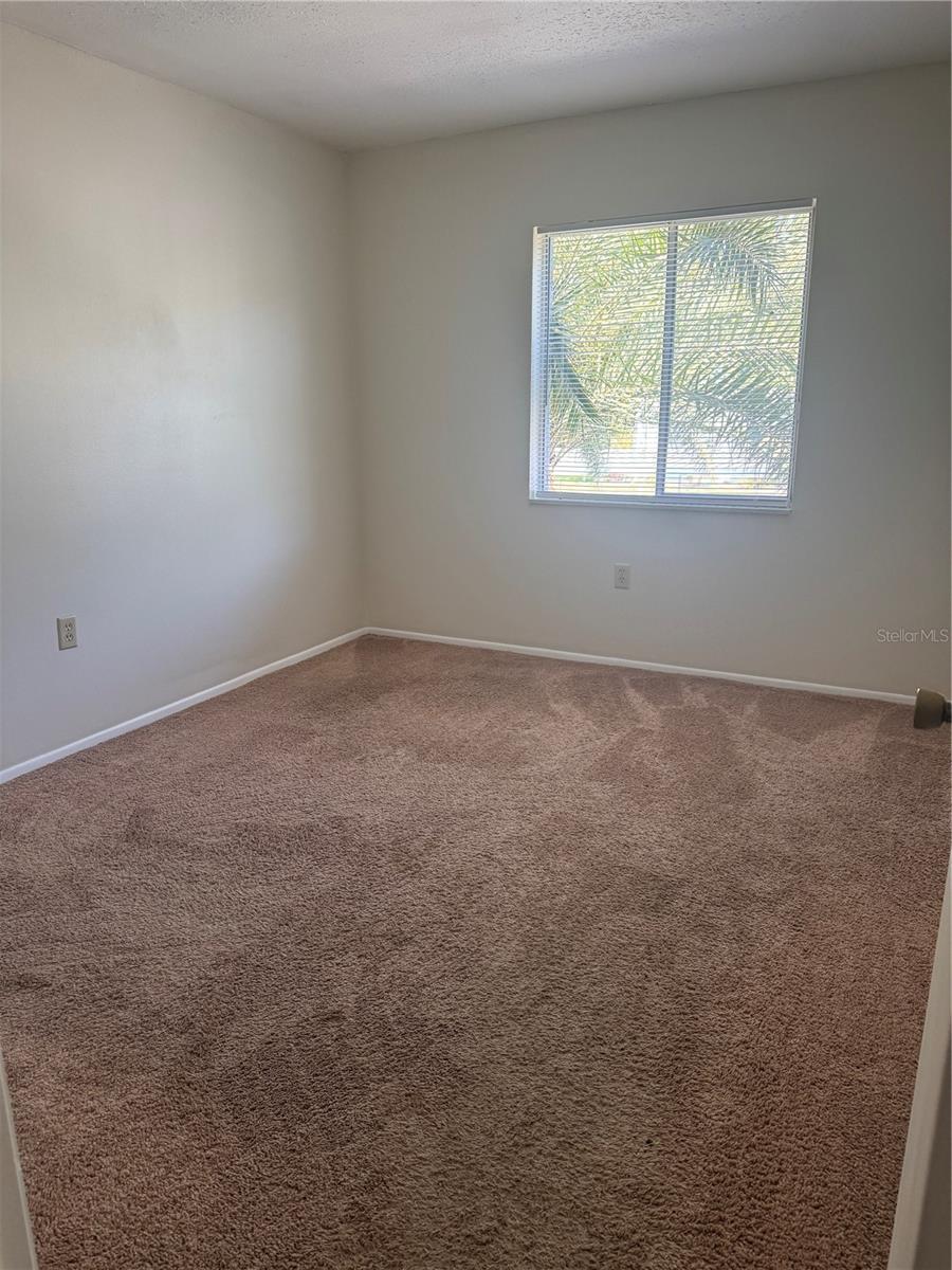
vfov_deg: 71.6
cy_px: 635
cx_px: 476
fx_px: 880
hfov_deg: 56.8
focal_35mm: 24
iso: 200
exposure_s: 1/121
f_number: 1.78
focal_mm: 6.76
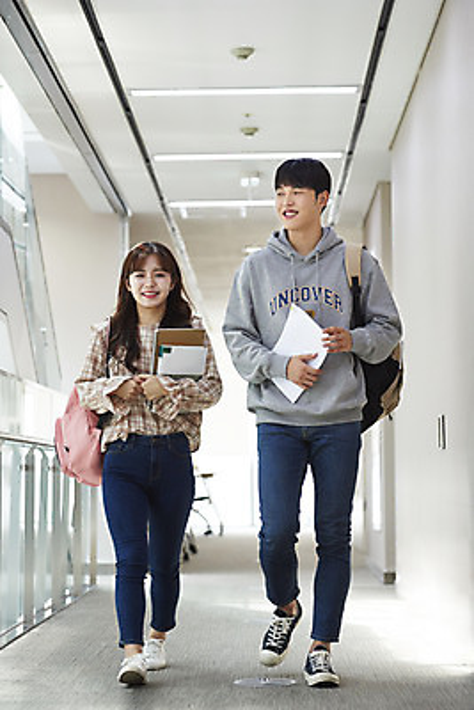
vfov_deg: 23.6
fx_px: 1697
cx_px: 237
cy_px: 355
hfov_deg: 15.9
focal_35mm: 86
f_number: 2.8
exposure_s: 1/320
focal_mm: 86
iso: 1000
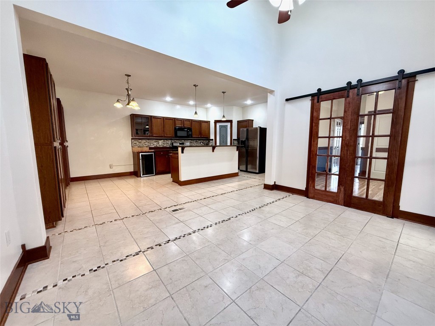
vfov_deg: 85.7
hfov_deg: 102.1
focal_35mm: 14
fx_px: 176
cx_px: 218
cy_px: 163
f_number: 2.2
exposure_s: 1/120
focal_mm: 2.22
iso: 250
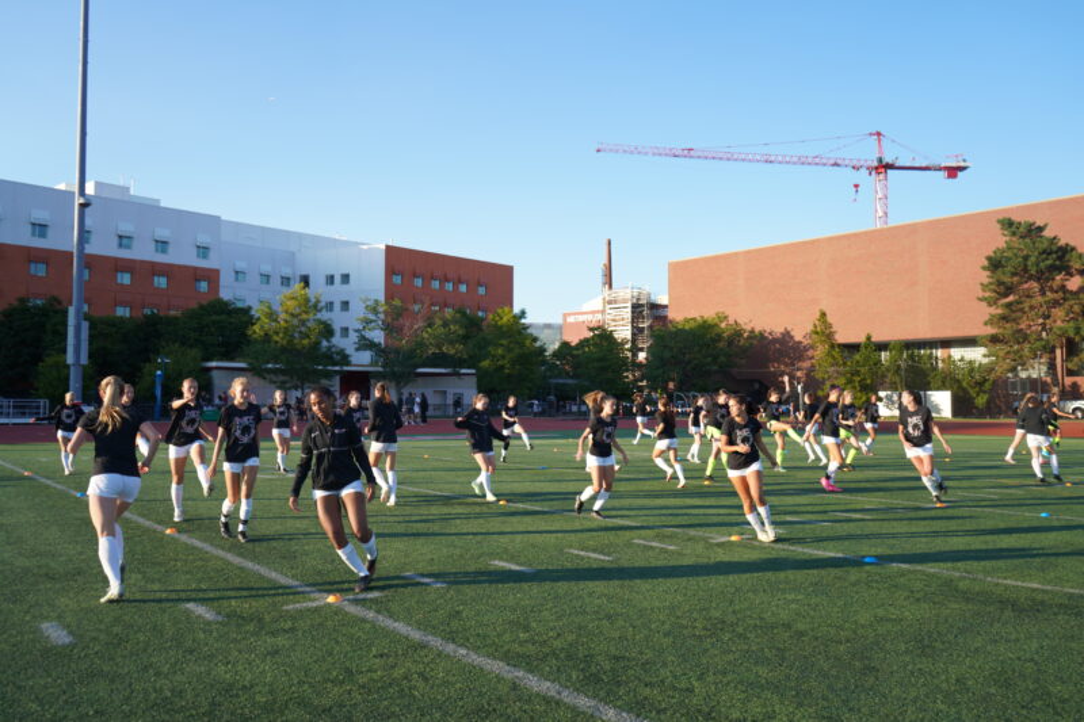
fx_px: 843
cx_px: 542
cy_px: 361
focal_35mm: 28
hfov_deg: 65.5
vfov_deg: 46.4
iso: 100
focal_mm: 28
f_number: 4
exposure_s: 1/250
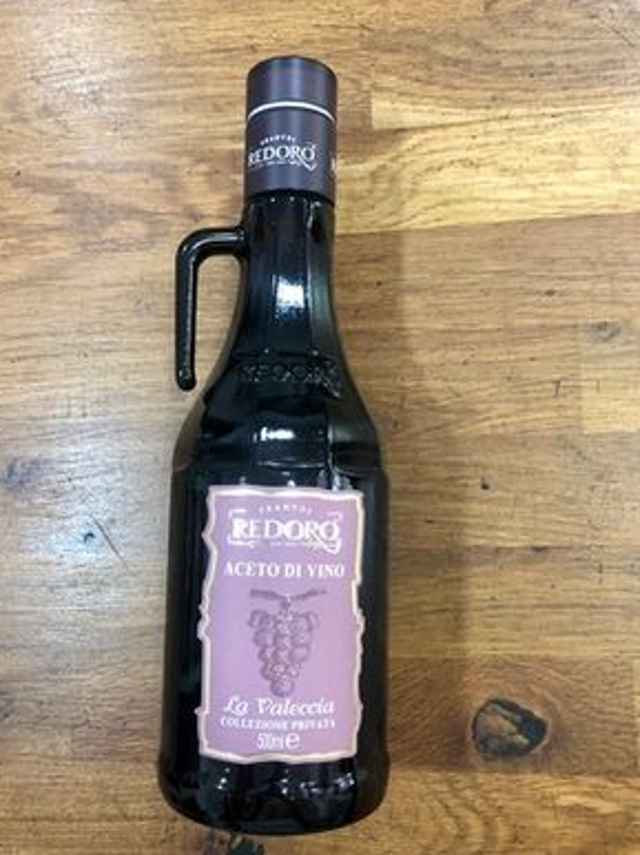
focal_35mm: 31
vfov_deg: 58.4
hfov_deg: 45.4
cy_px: 446
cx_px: 303
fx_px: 765
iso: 64
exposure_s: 1/17
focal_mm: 3.99
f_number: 1.8
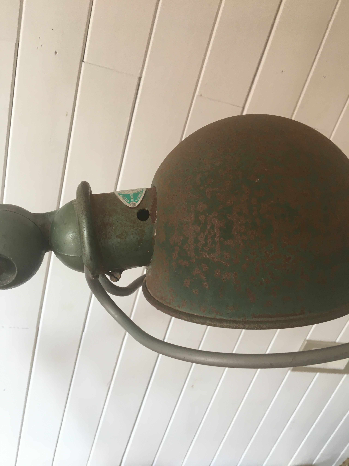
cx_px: 174
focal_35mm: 29
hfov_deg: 48.2
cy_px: 233
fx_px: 390
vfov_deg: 61.7
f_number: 2.2
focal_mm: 4.15
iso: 80
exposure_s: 1/33
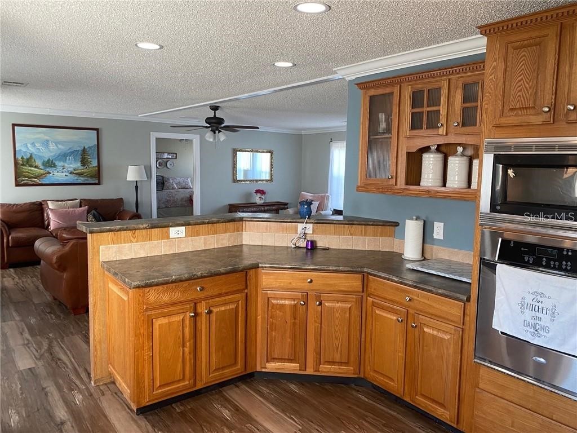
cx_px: 288
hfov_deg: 67.3
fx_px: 433
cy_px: 216
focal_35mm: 26
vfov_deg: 53.1
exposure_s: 1/60
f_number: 1.8
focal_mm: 4.25
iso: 80
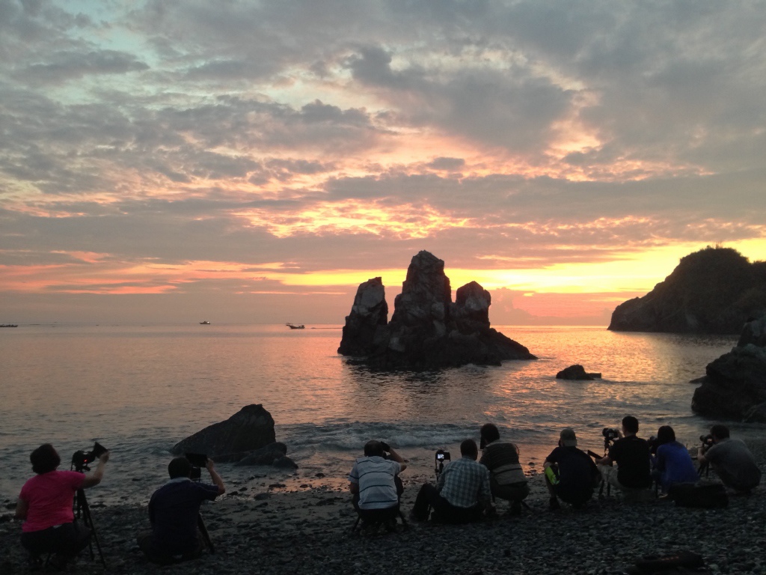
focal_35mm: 33
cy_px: 288
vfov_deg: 42.9
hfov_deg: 55.4
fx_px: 730
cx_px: 383
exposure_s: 1/20
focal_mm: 4.12
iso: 250
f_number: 2.4
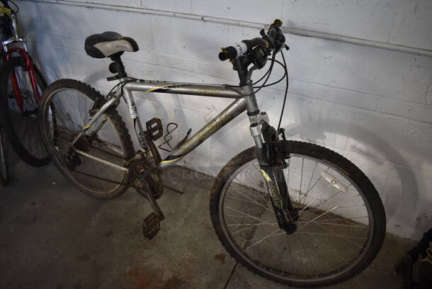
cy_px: 144
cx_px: 216
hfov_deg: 67.3
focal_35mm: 27
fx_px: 324
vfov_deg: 48.0
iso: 720
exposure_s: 1/250
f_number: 3.5
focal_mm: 18
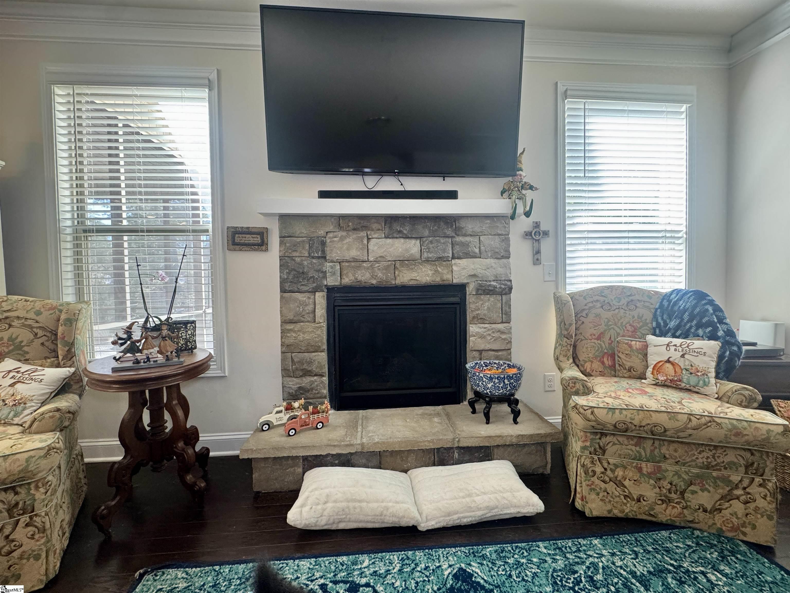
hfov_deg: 102.1
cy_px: 296
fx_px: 320
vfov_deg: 85.7
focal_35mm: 14
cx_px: 395
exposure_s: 1/60
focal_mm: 2.22
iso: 250
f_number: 2.2
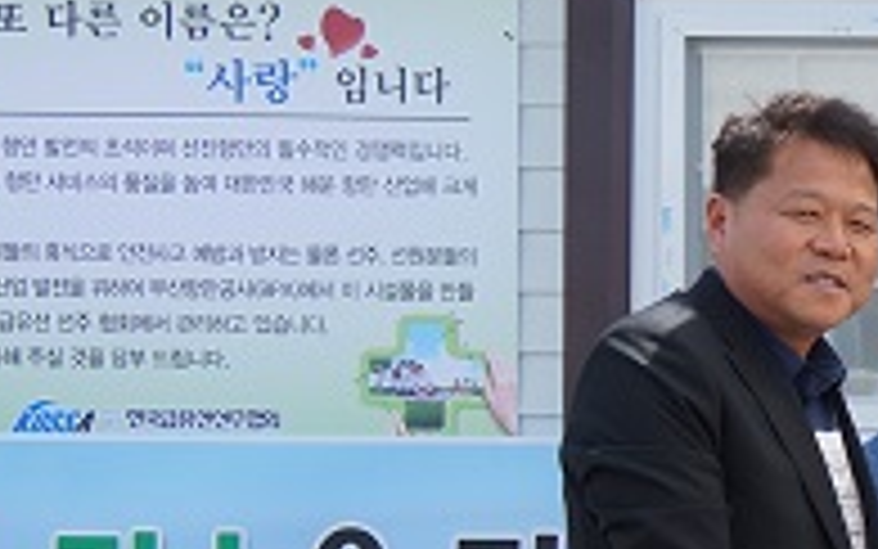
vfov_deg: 10.6
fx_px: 2943
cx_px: 1549
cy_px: 547
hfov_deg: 14.9
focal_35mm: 123
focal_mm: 21
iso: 200
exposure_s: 1/400
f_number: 6.3
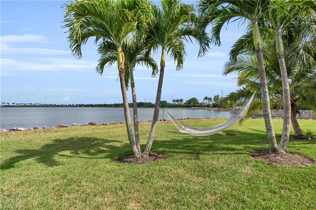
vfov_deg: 73.7
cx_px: 158
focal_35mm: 16
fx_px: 140
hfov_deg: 96.8
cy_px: 105
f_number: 9
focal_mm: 16
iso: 250
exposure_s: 1/500
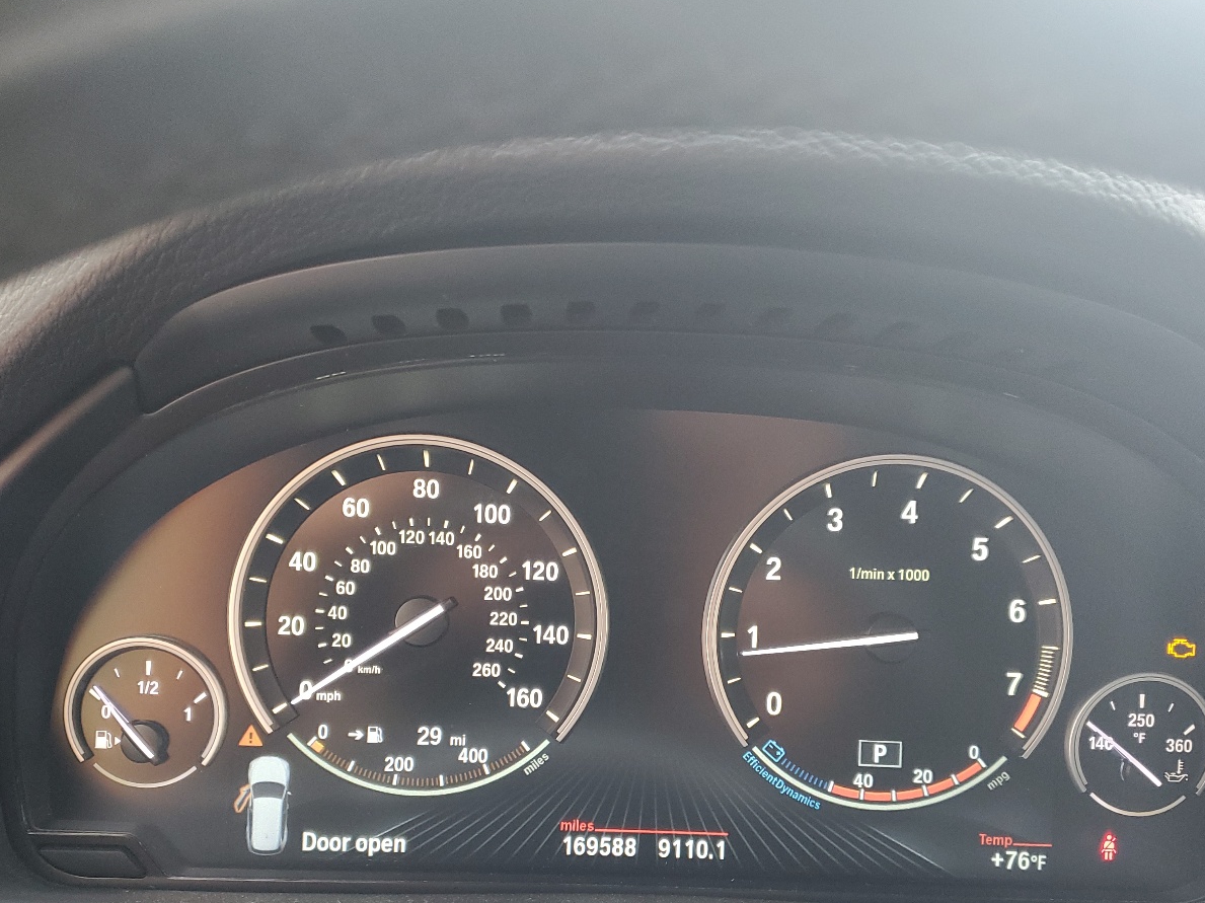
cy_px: 597
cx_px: 592
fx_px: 1218
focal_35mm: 35
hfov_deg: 52.6
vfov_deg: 40.2
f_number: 1.5
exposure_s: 1/60.2
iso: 107
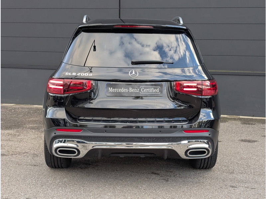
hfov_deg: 38.9
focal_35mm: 49
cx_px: 133
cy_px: 100
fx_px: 377
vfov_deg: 29.7
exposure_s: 1/864
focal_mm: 6.9
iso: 279
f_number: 1.68
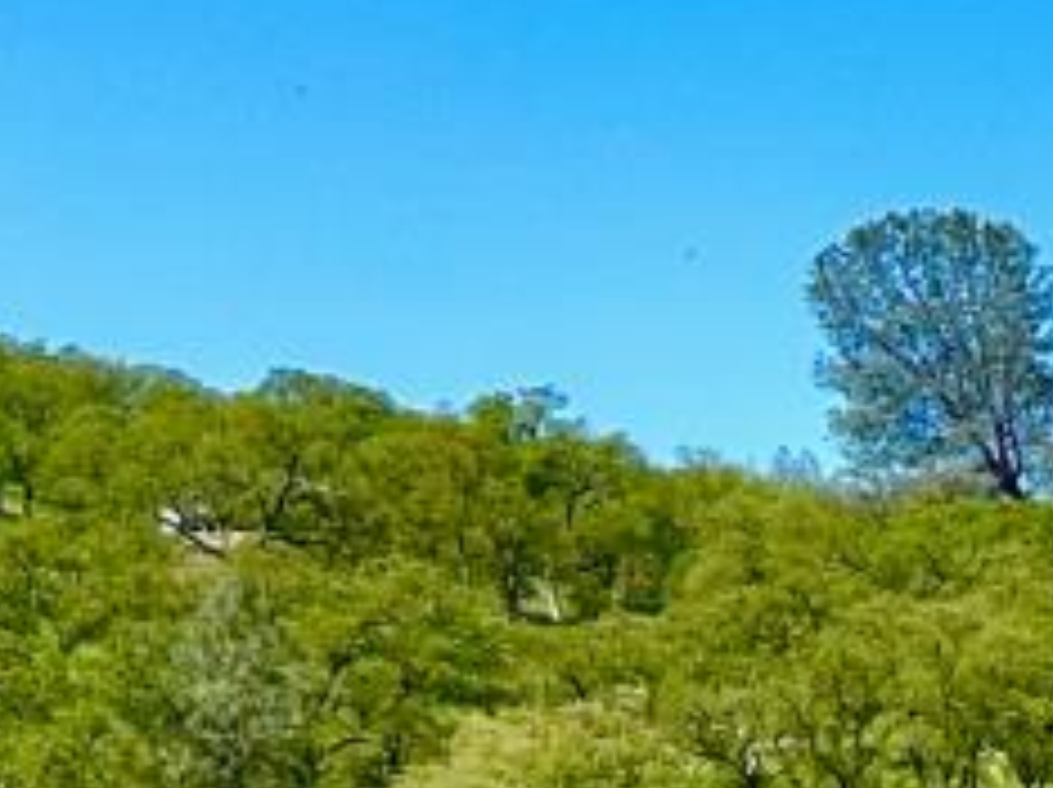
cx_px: 3110
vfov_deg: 9.4
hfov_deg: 9.9
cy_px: 1033
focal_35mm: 154
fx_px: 4680
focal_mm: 6.86
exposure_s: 1/4184
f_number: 1.78
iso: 80
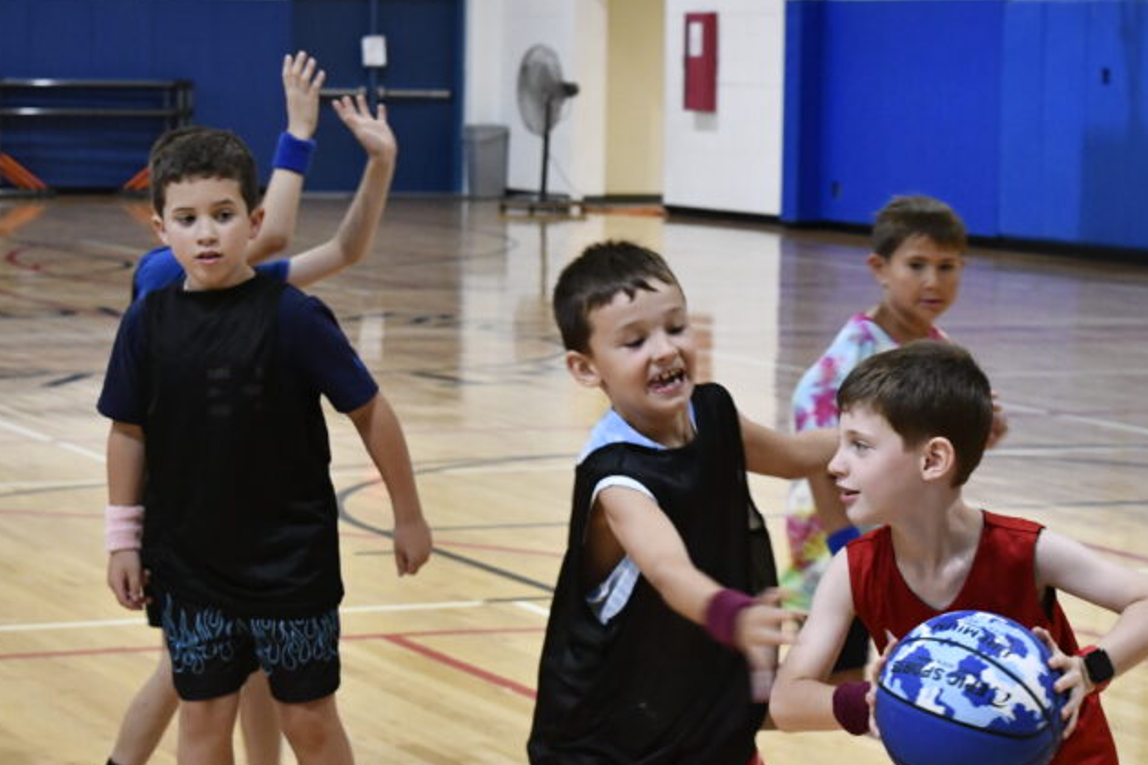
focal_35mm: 117
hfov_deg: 17.5
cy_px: 480
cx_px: 731
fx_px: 3731
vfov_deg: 11.7
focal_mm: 48
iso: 3200
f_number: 5.3
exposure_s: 1/125
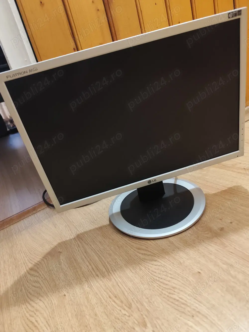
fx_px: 221
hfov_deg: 58.9
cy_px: 166
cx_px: 124
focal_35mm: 23
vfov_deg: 73.9
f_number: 1.65
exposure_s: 1/16.7
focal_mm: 6.19
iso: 2500
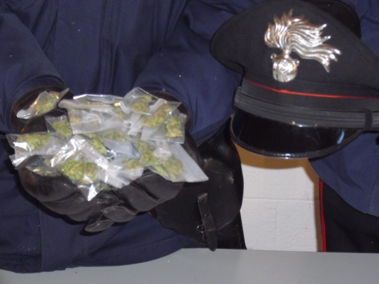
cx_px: 190
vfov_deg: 13.1
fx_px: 1237
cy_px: 142
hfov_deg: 17.4
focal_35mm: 113
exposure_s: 1/60
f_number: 5.2
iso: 400
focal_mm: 18.6
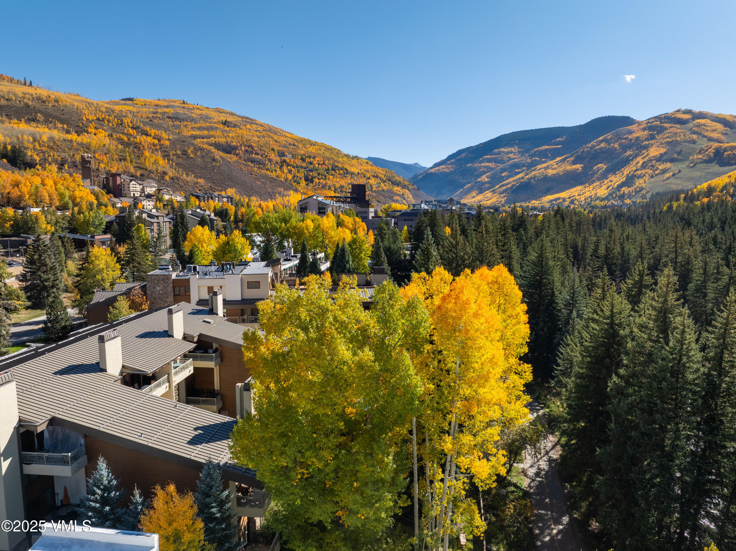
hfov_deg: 71.6
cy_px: 276
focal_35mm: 24
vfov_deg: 56.8
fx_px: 510
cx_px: 368
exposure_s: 1/1000
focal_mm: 12.29
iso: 100
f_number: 5.6
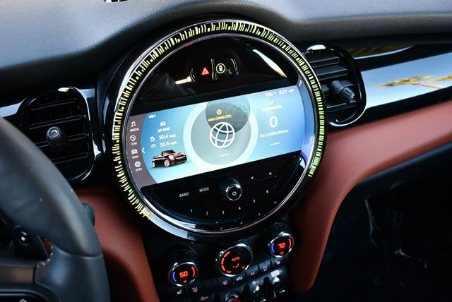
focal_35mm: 36
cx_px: 226
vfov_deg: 36.9
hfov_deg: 53.1
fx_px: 452
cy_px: 151
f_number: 3.5
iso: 800
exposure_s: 1/200
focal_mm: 18
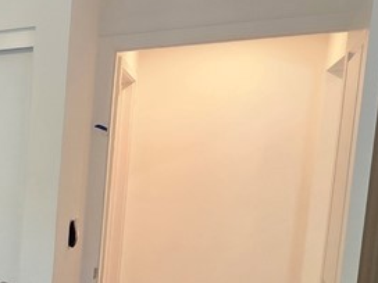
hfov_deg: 22.7
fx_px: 535
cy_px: 208
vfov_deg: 29.3
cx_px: -295
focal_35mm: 49
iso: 200
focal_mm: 2.2
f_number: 1.9
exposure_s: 1/60
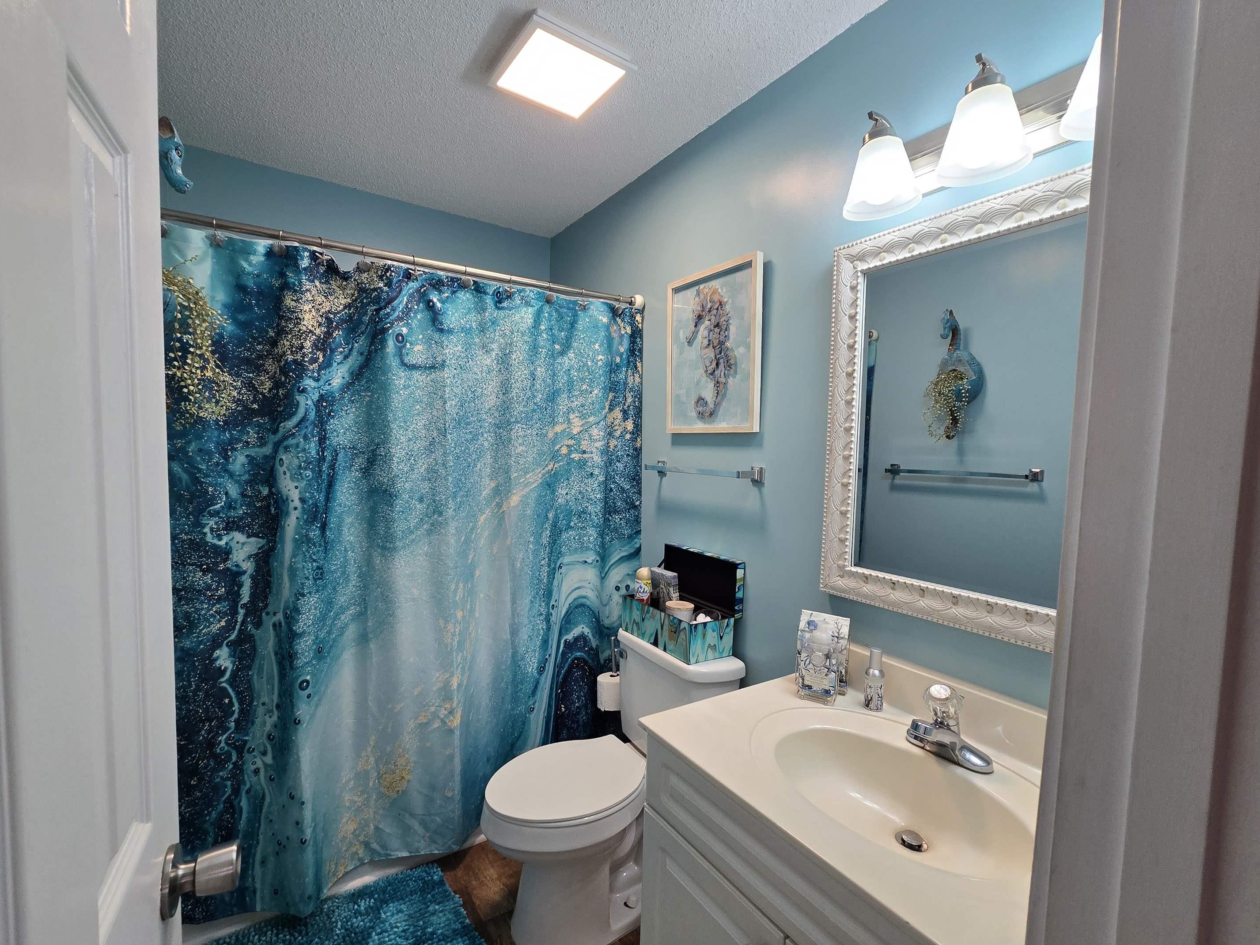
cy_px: 472
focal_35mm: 14
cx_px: 606
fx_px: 510
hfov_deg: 102.0
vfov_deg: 85.7
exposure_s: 1/60
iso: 80
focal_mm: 2.2
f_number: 2.2
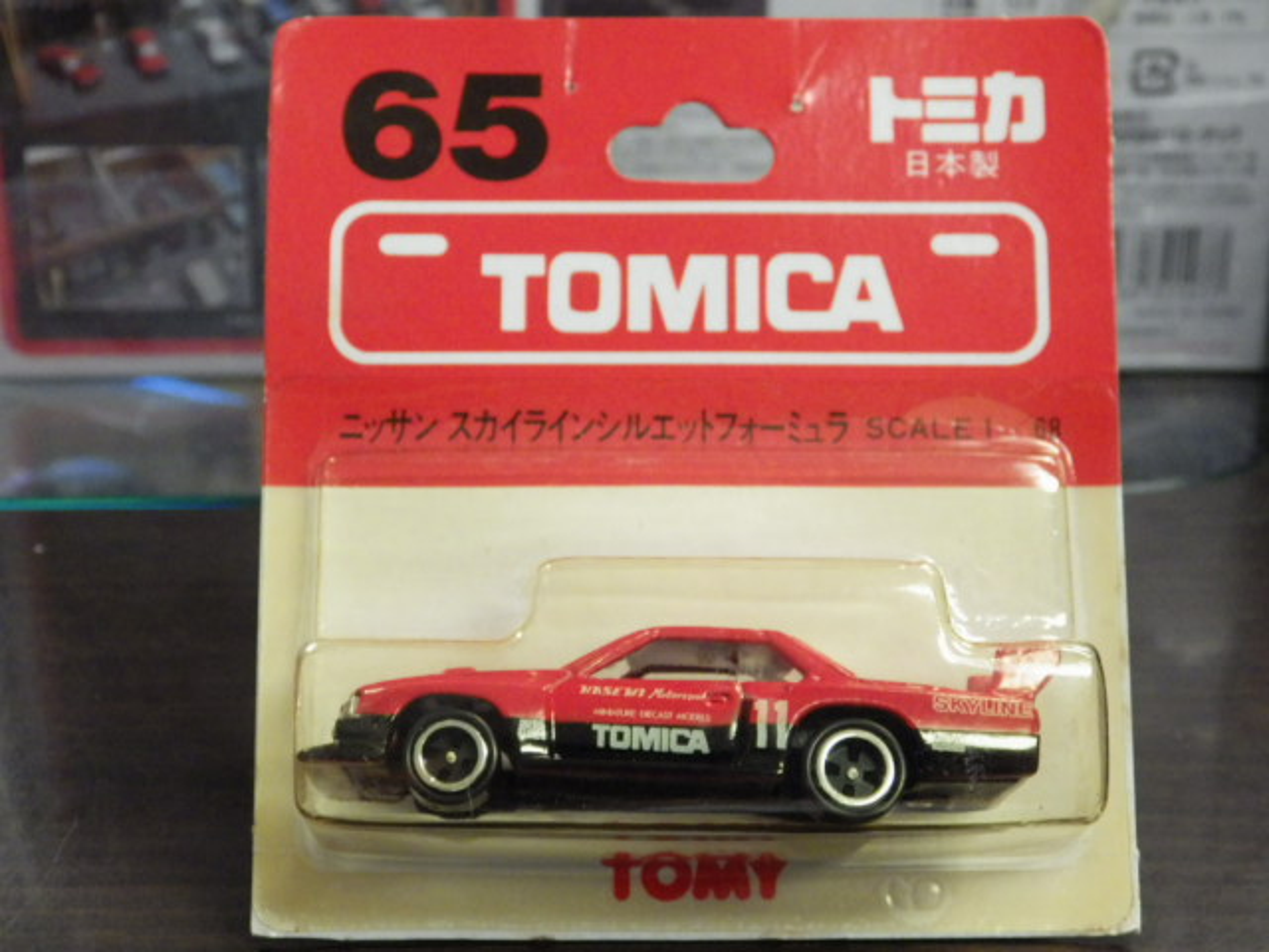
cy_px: 476
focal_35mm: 59
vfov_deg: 24.8
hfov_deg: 32.7
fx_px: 2163
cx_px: 634
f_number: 4
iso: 800
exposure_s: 1/40
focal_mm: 10.7
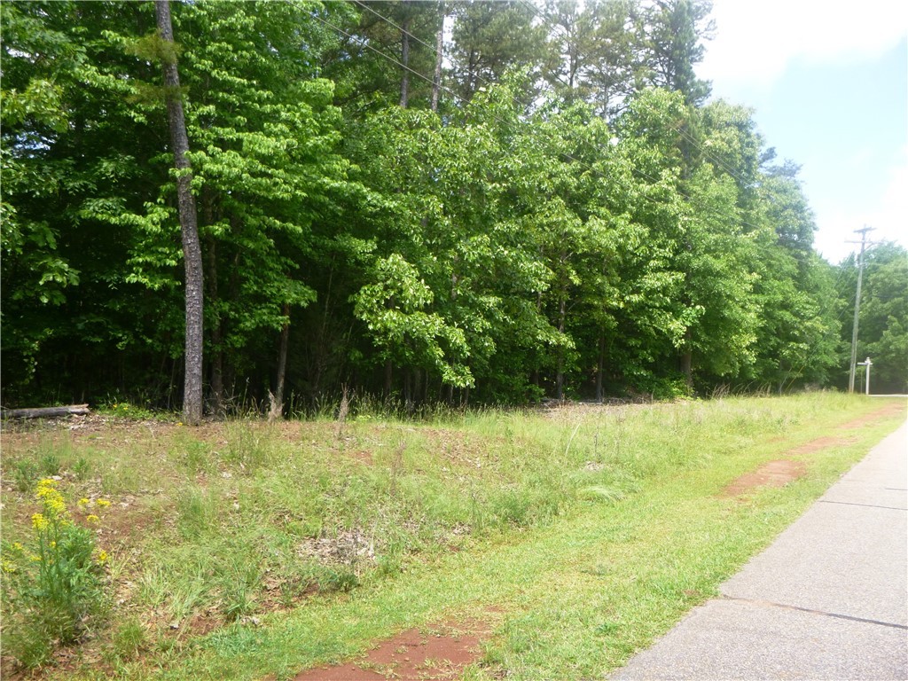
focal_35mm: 29
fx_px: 761
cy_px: 340
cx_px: 454
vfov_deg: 48.2
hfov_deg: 61.7
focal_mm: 5.2
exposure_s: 1/160
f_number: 4.1
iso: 100
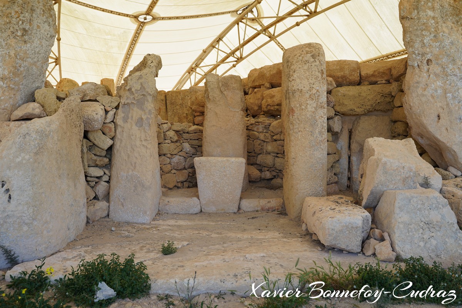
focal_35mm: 36
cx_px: 231
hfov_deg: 53.1
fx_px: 462
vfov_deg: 36.9
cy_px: 154
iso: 100
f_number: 5.6
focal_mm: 36
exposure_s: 1/160
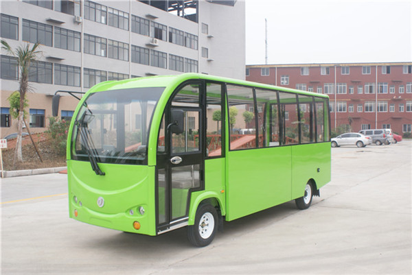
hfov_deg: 53.1
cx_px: 206
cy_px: 138
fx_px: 412
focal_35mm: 36
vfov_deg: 36.9
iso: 100
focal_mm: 24
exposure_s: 1/160
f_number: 6.3
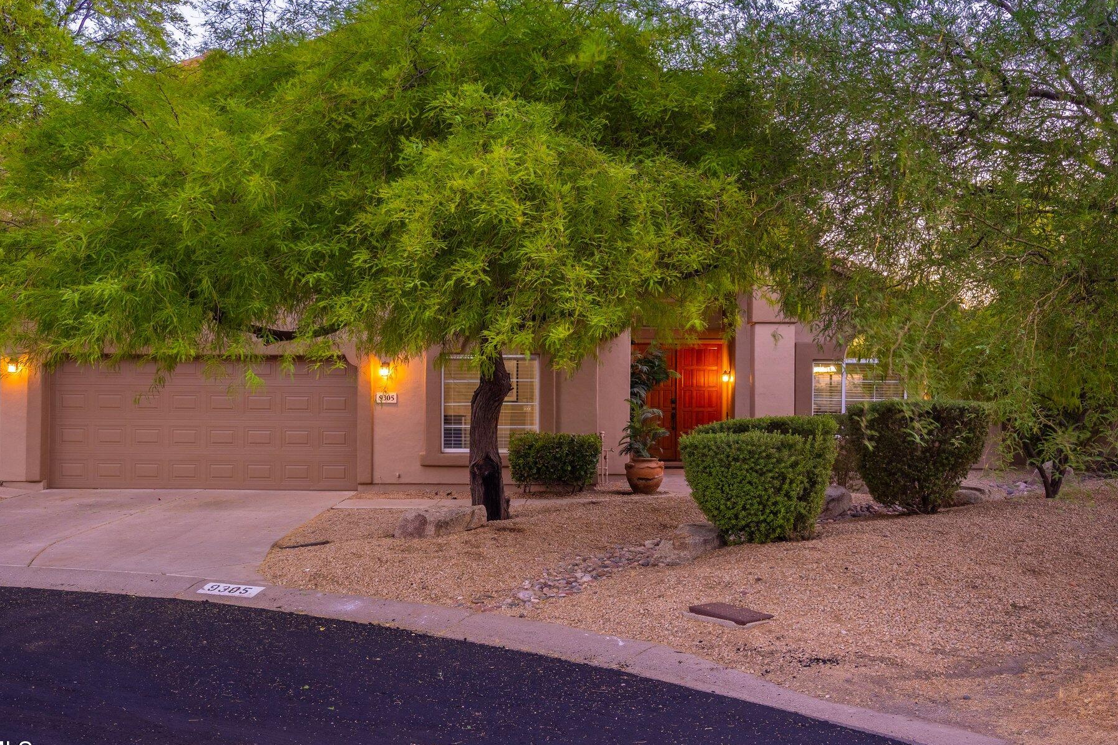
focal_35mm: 40
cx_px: 528
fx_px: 1242
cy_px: 363
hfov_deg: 48.4
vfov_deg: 33.4
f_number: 9
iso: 100
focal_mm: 35
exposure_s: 1/50
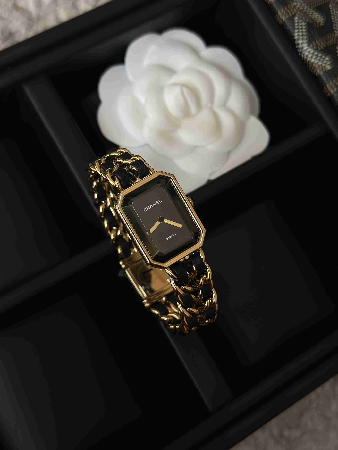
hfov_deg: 30.3
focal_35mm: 48
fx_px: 625
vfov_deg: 39.7
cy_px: 225
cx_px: 169
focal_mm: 6.86
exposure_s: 1/181
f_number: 1.78
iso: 80
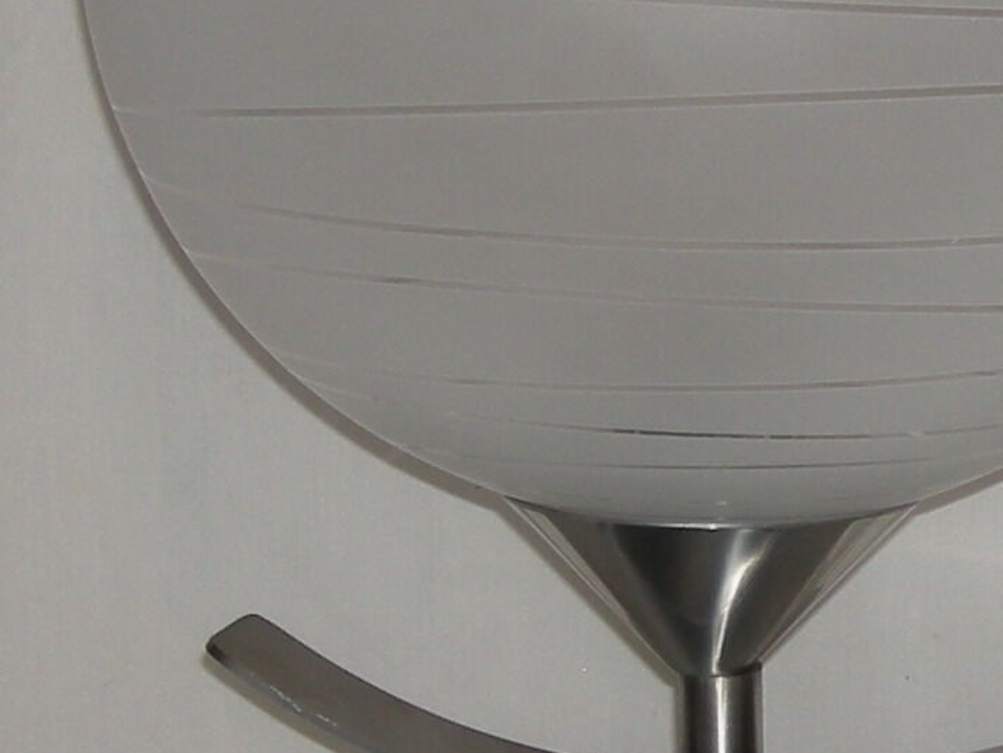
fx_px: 4375
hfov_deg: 13.0
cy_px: 331
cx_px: 902
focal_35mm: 151
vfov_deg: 9.8
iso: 50
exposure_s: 1/50.7
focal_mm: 5.7
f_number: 2.8
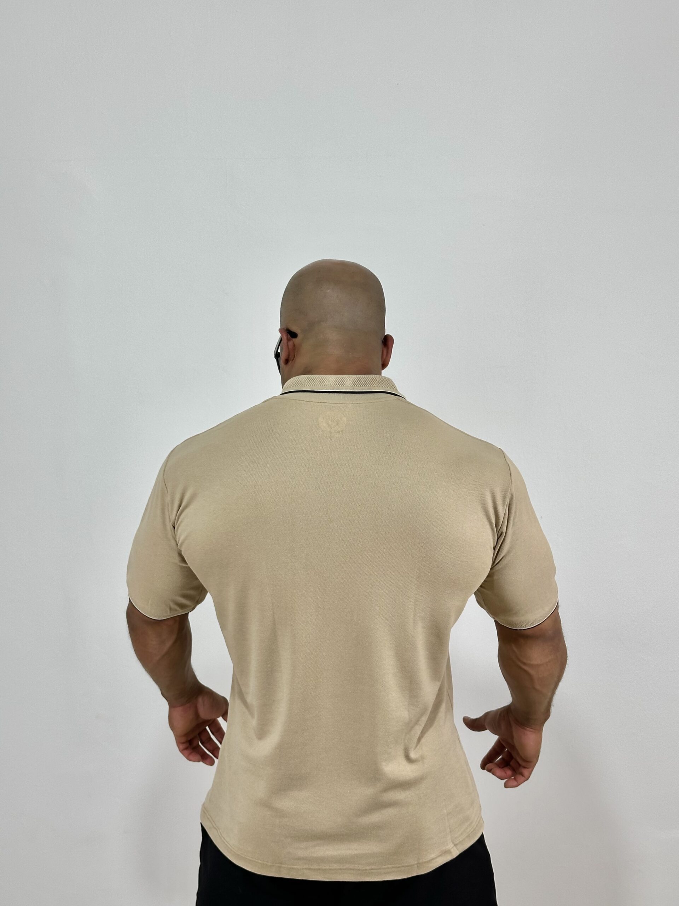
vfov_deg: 39.7
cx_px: 340
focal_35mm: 48
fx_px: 1255
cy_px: 453
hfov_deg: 30.3
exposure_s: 1/141
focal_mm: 6.86
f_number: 1.78
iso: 50
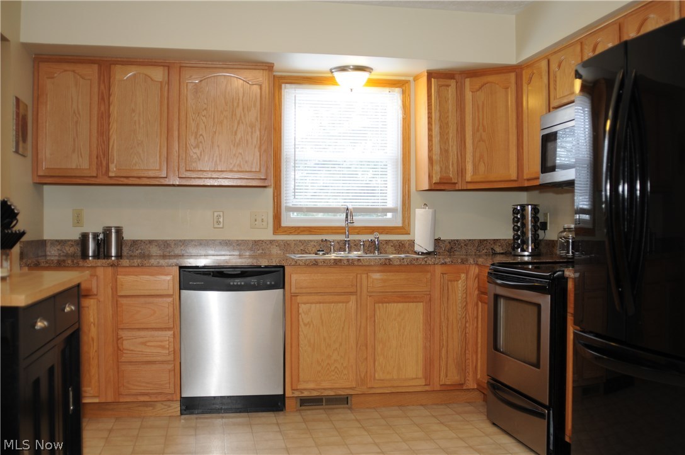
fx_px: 684
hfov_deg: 53.2
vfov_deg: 36.8
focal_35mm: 36
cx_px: 342
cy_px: 228
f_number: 2.8
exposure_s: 1/60
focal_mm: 24
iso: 250
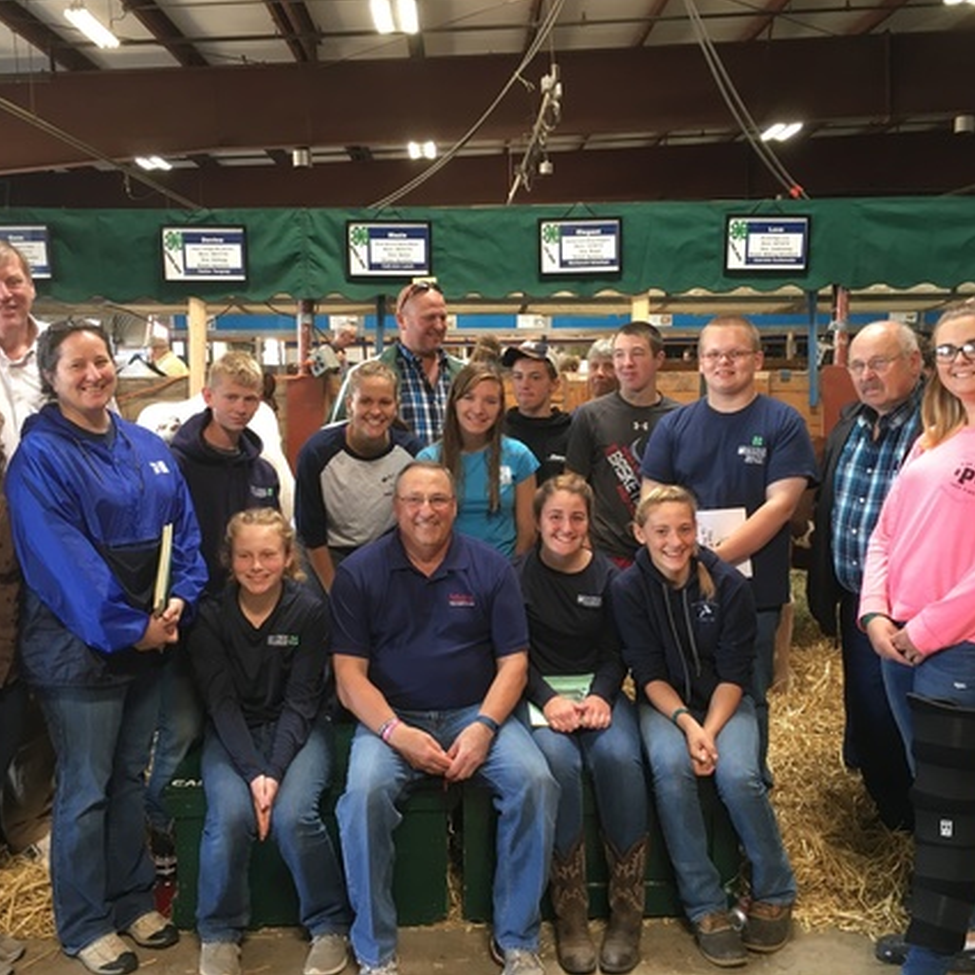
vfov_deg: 47.2
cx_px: 489
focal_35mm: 35
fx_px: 1115
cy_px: 478
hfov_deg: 47.2
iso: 64
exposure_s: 1/30
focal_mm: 4.15
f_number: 2.2
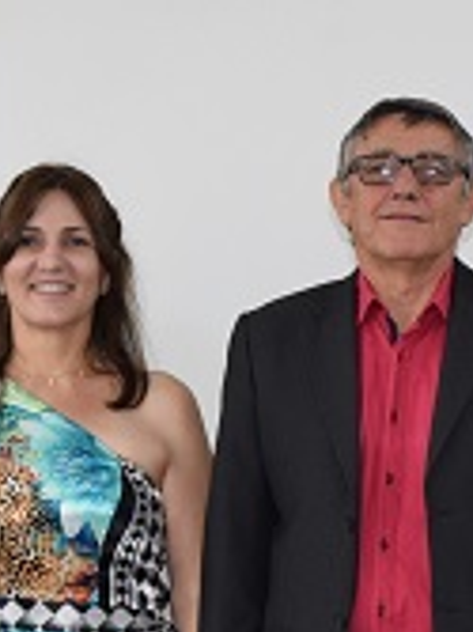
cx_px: 318
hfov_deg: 12.2
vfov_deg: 16.2
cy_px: 500
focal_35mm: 121
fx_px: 2207
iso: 800
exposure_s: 1/100
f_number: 5
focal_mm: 20
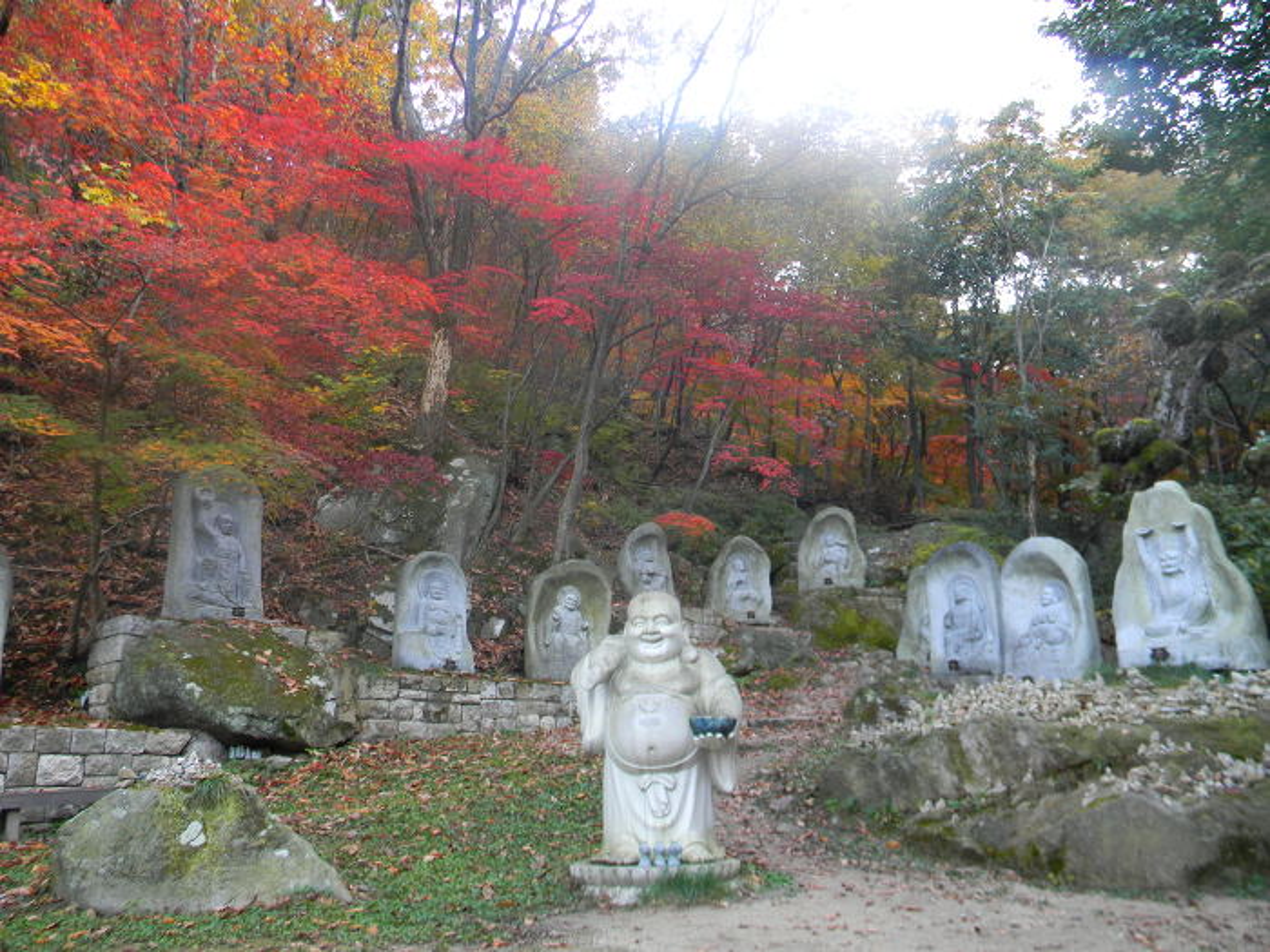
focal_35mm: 28
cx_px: 635
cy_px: 476
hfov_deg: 63.4
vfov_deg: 49.7
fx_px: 1027
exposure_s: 1/19.1
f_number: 3.5
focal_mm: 5
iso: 80
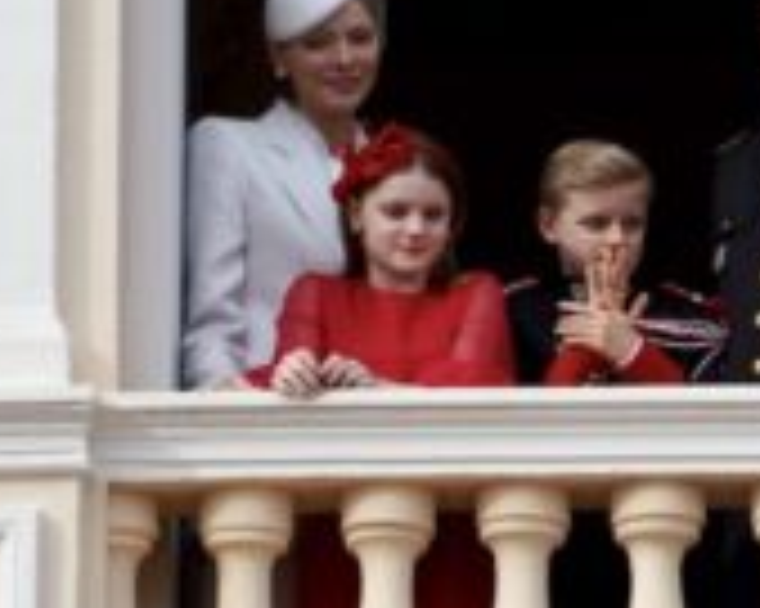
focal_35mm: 665
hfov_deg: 2.9
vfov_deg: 2.3
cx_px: 652
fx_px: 14955
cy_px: 315
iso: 100
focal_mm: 177
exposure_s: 1/320
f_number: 5.6
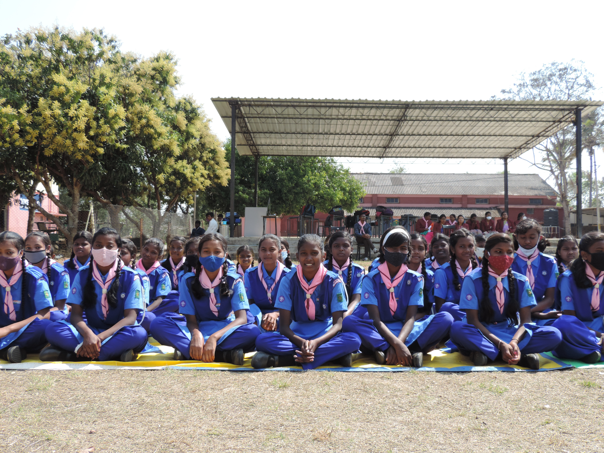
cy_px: 226
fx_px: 611
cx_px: 302
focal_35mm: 35
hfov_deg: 52.6
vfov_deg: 40.7
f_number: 3.3
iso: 80
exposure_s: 1/400
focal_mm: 6.2
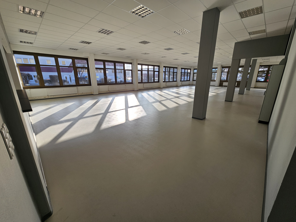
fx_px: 111
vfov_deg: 89.9
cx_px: 148
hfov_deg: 106.2
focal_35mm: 13
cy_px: 111
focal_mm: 2.2
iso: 50
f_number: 2.2
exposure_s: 1/497
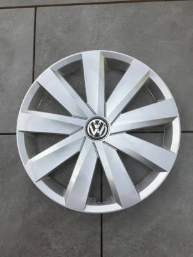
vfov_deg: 61.7
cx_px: 96
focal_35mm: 29
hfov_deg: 48.2
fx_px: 216
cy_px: 128
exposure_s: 1/670
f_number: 2.2
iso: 32
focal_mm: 4.15
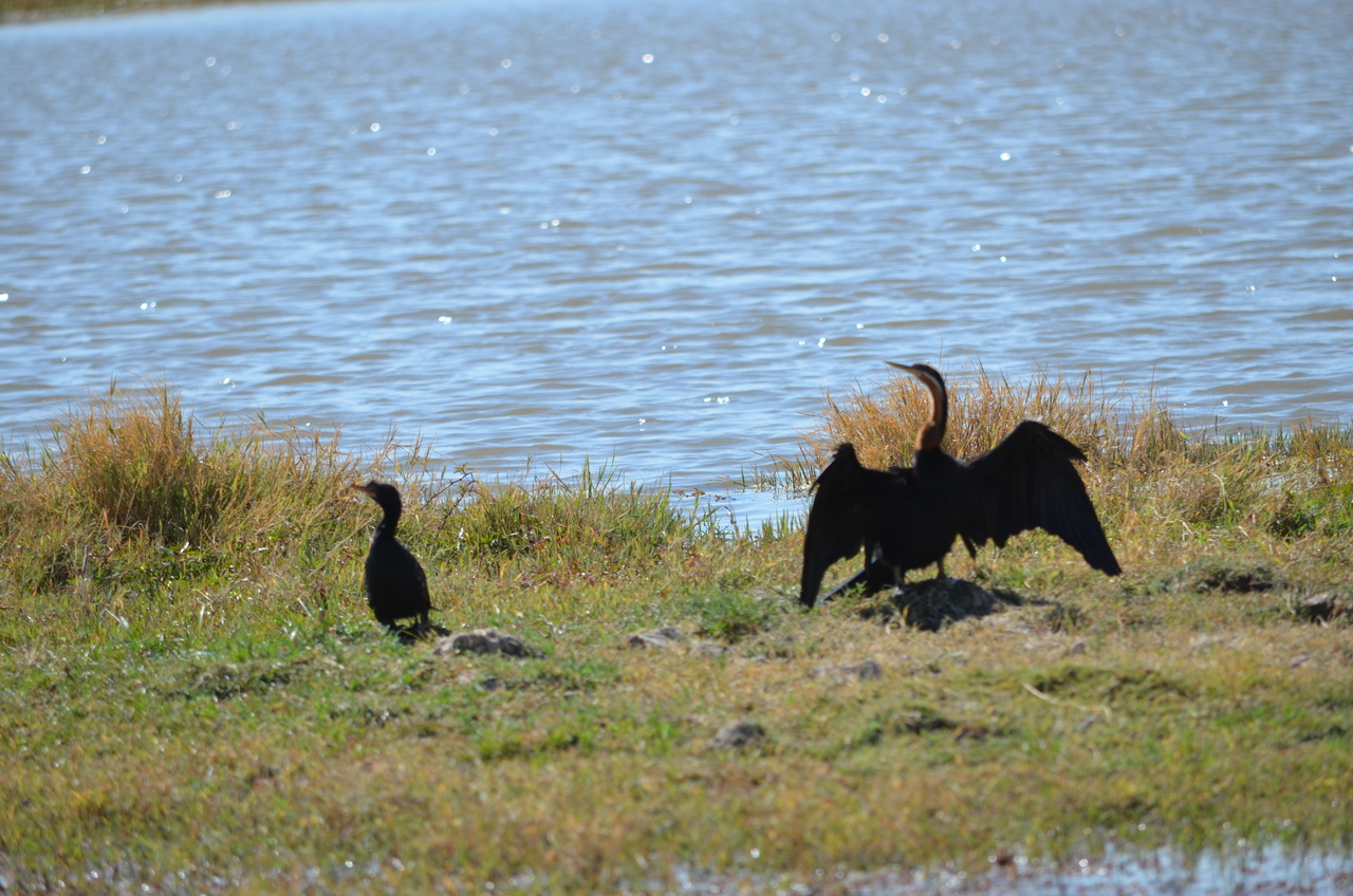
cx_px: 676
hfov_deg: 4.6
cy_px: 448
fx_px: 16879
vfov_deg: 3.0
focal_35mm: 450
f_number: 7.1
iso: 200
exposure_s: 1/800
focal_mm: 300
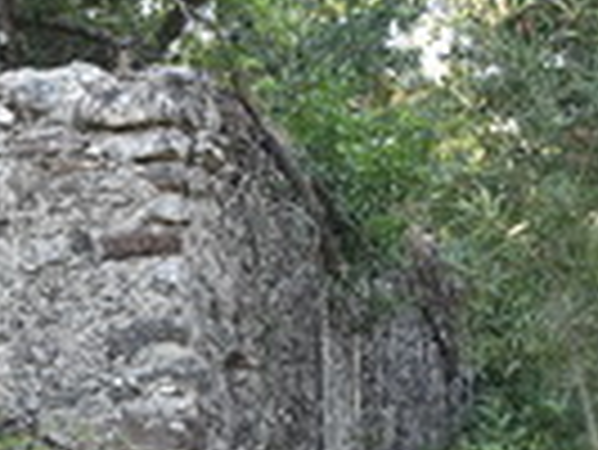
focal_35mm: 119
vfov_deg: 12.5
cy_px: 220
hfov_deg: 15.9
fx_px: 2058
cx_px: -112
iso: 800
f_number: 6.3
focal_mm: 22
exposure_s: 1/160
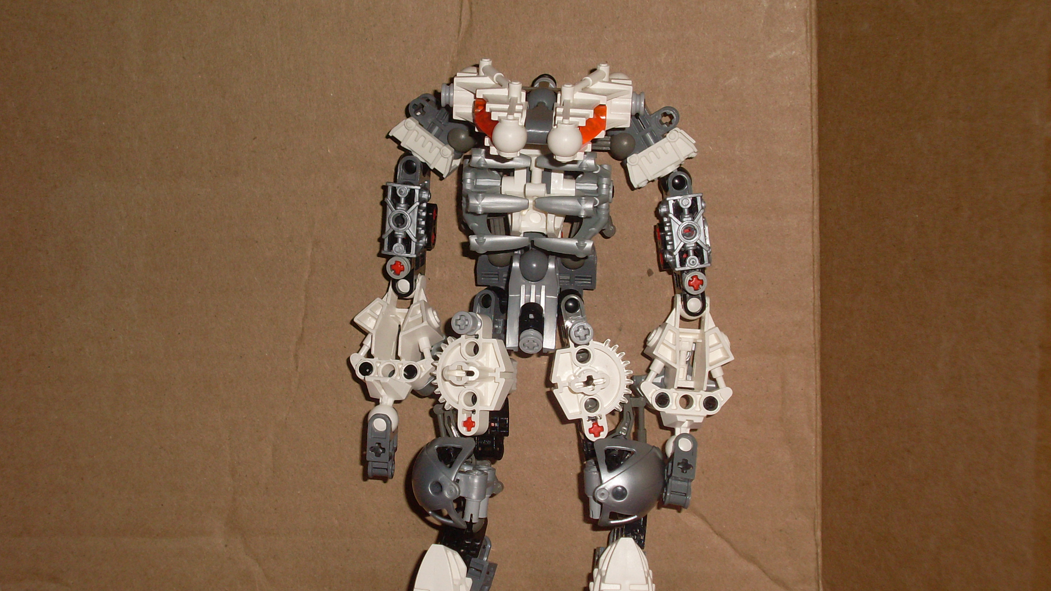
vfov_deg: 18.3
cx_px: 522
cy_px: 308
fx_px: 1839
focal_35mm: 66
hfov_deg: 31.9
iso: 100
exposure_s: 1/60
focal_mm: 9.9
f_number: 9.9
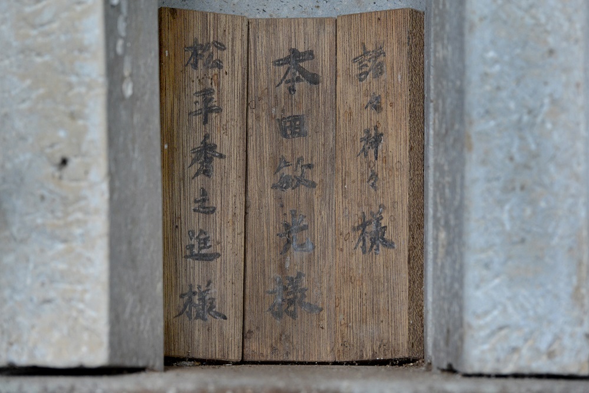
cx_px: 294
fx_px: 6545
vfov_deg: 3.4
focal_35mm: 400
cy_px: 196
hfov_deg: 5.2
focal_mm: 400
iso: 1600
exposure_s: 1/100
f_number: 11
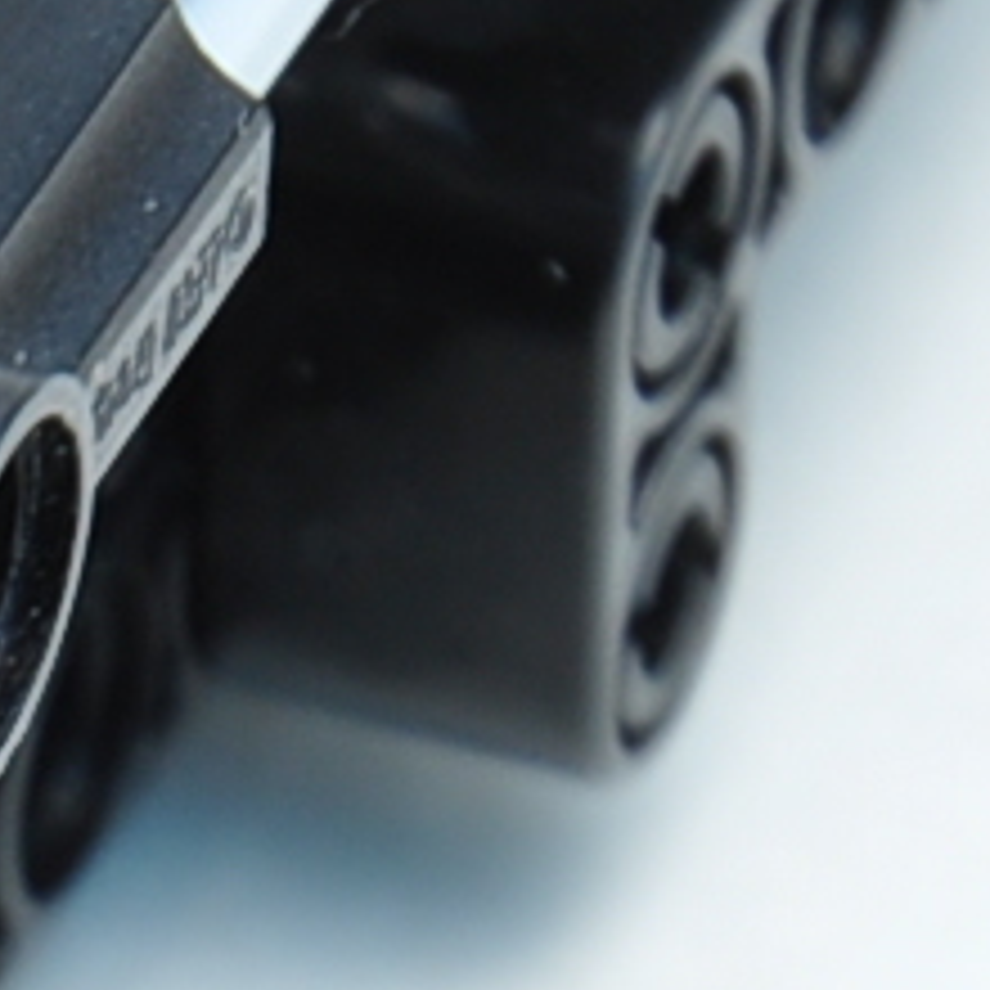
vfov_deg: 2.0
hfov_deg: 2.0
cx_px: -2223
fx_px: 28150
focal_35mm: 870
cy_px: 2655
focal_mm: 70
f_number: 7.1
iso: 200
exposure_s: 1/60
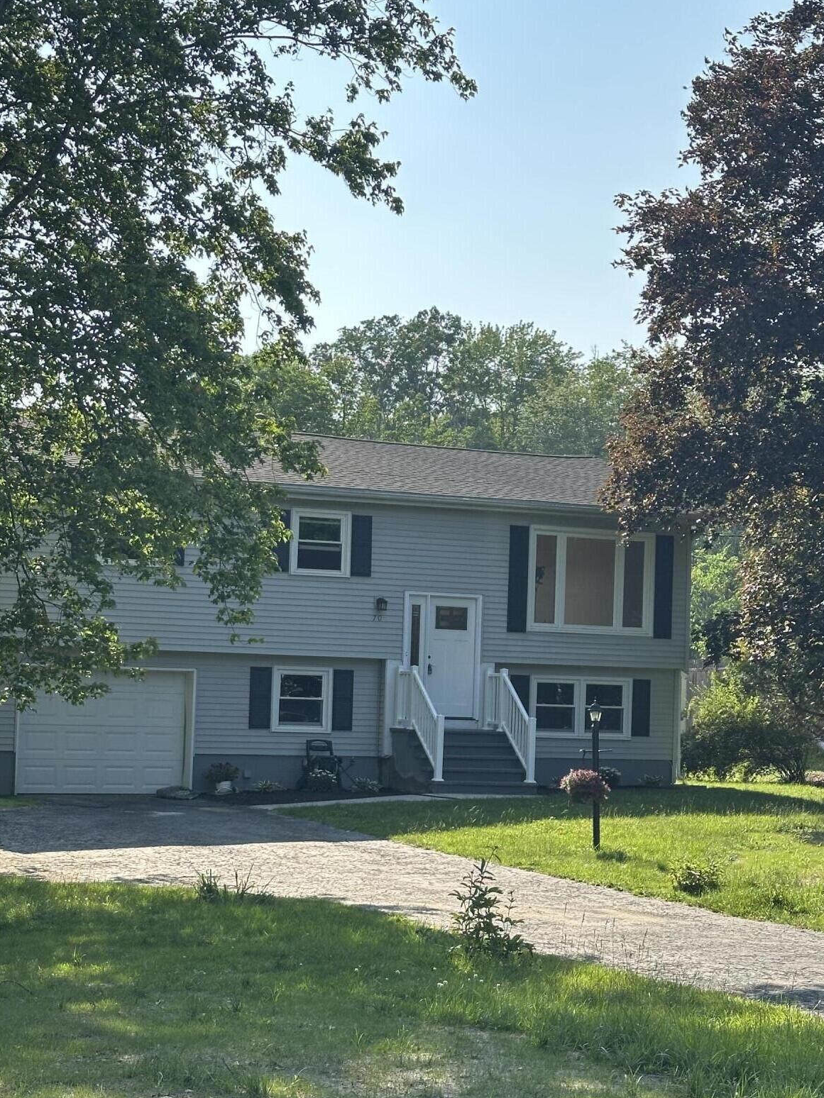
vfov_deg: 31.1
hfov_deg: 23.6
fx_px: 1968
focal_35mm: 62
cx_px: 383
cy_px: 650
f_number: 1.78
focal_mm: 6.86
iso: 64
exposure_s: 1/2114
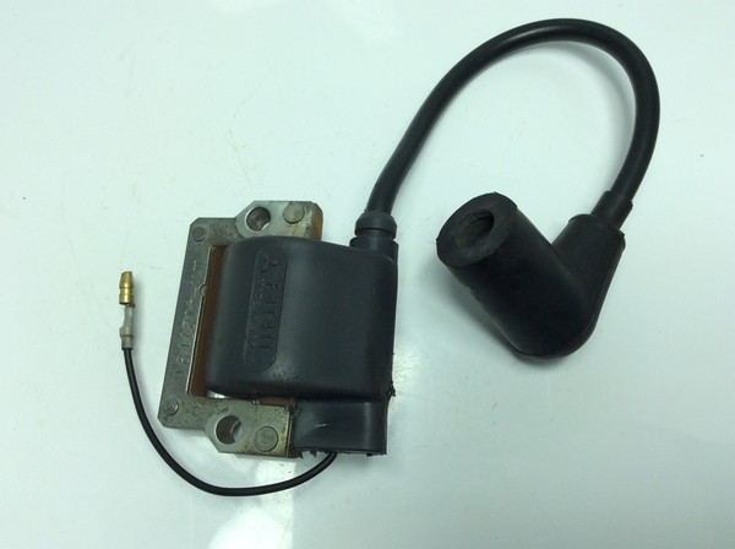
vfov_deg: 44.0
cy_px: 274
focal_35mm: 32
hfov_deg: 56.9
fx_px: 678
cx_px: 368
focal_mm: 3.3
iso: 32
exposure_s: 1/424
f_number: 2.4
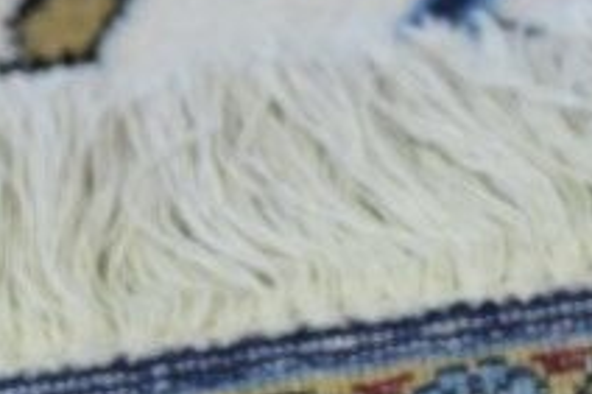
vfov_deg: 5.0
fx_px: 4436
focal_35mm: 270
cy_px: 827
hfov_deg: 7.6
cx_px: 609
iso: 640
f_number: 3.6
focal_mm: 30.2
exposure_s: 1/45
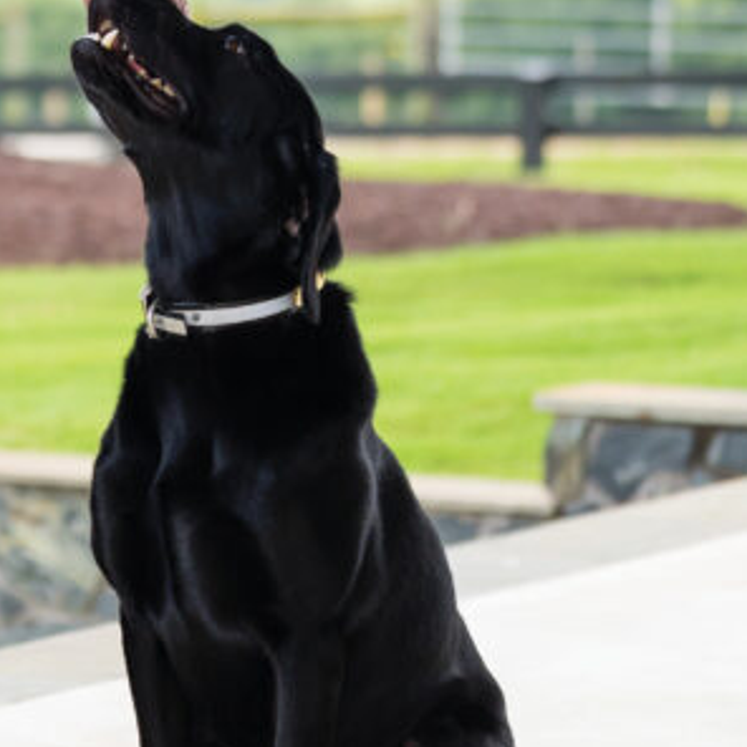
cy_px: -45
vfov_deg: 8.4
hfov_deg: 8.4
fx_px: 5029
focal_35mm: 206
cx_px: -52
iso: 1000
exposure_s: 1/2000
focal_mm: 70
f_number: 2.8
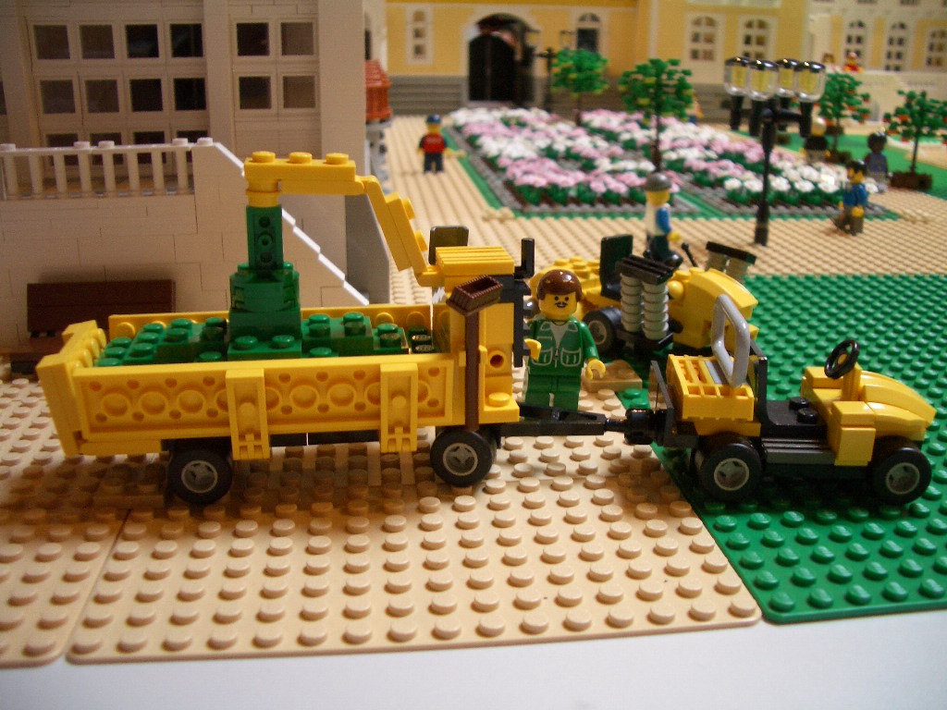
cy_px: 355
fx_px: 958
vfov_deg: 40.7
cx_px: 474
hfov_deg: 52.6
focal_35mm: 35
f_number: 2.6
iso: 100
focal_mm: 5.8
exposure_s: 1/8
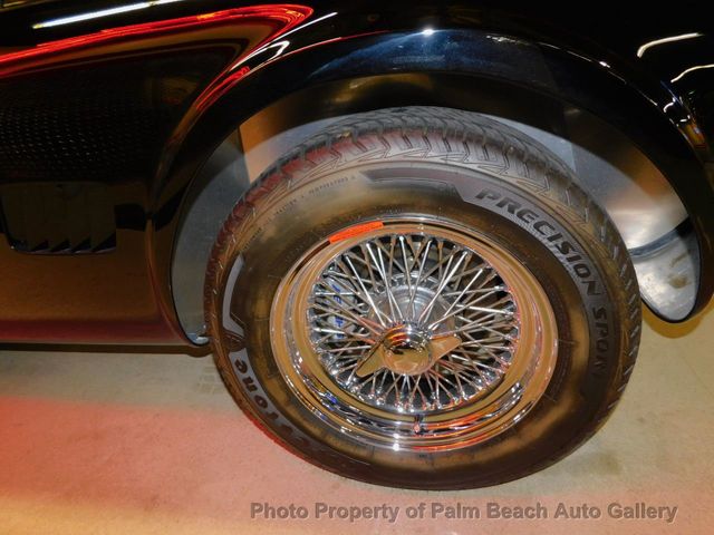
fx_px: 474
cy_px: 268
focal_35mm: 23
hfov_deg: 73.9
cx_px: 357
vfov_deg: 58.9
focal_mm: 4
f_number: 3
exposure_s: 1/30
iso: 200
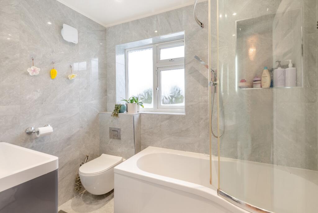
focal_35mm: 16
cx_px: 159
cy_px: 106
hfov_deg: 96.7
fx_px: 141
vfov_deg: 73.8
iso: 125
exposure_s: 1/5
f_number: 8
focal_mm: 16
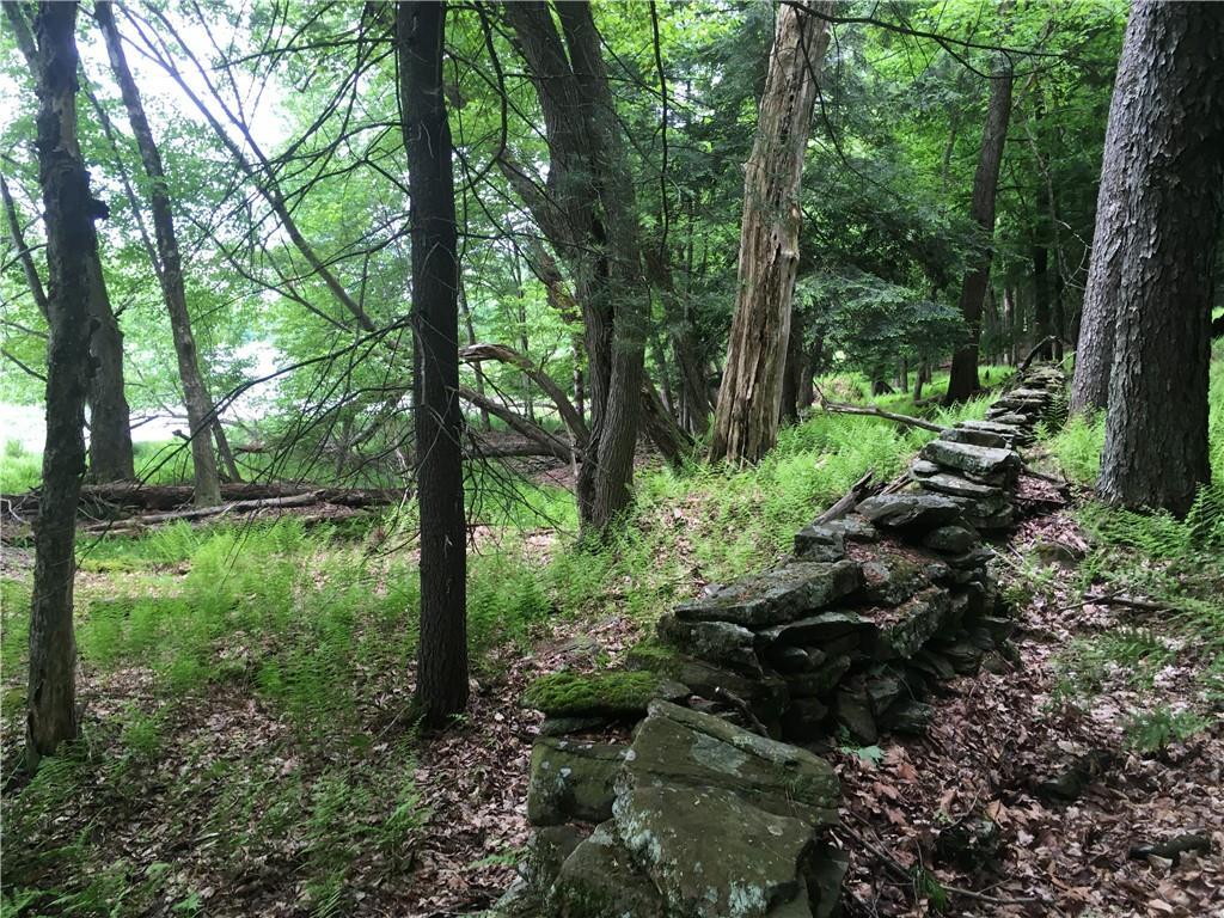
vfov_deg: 48.2
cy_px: 459
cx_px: 612
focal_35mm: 29
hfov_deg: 61.7
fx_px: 1025
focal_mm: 4.15
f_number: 2.2
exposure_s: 1/40
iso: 25
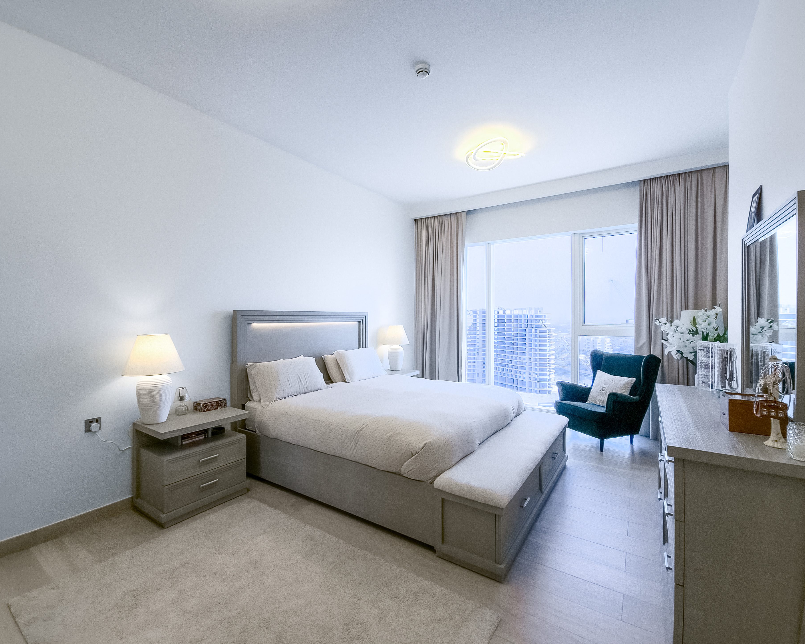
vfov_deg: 88.0
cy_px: 325
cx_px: 399
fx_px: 334
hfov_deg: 100.7
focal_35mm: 14
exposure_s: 1/160
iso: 64
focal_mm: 2.2
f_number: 2.2
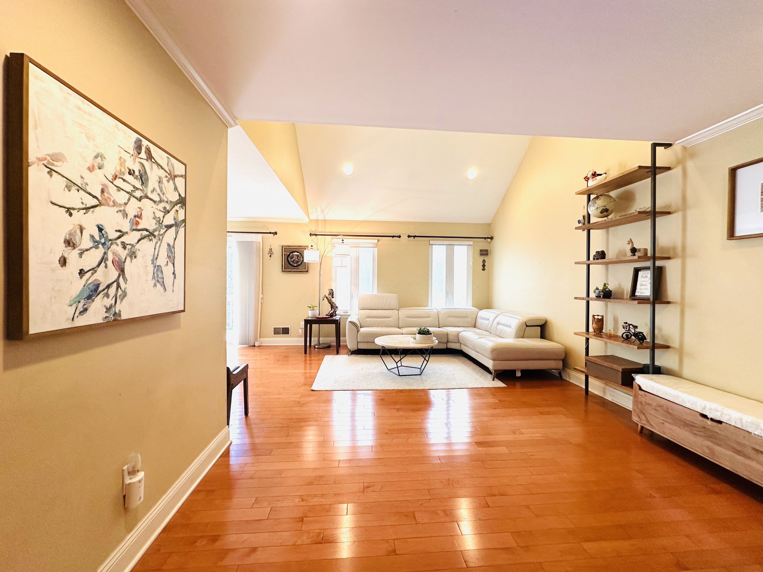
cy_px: 286
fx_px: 309
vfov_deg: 85.7
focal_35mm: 14
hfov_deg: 102.1
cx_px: 382
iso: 160
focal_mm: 2.22
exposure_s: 1/120
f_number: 2.2
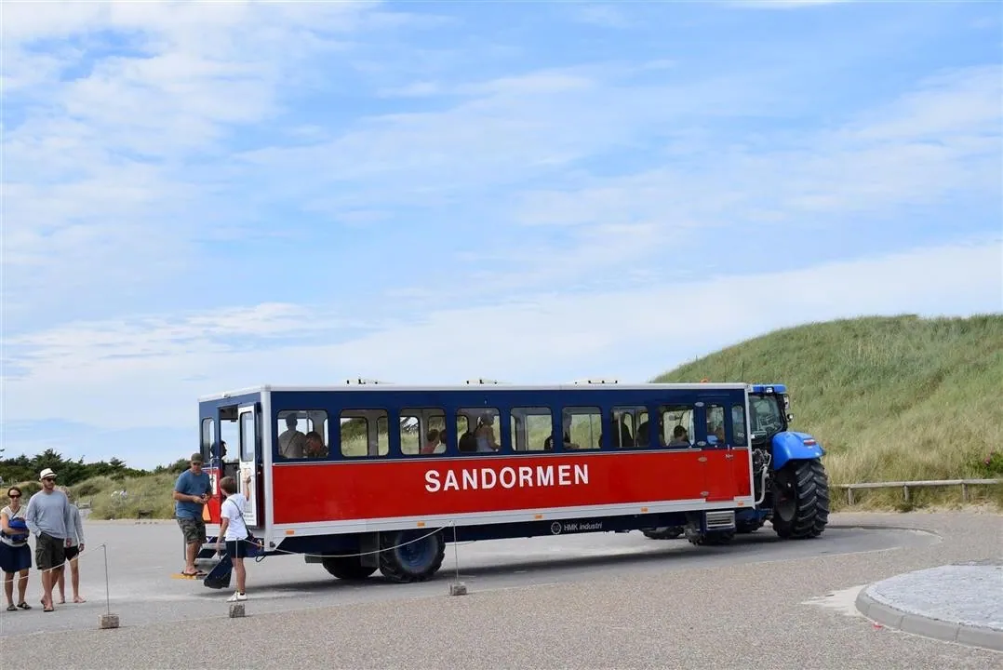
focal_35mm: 51
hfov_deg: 38.9
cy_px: 335
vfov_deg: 26.5
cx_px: 502
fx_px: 1422
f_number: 11
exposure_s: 1/500
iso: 200
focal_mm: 34
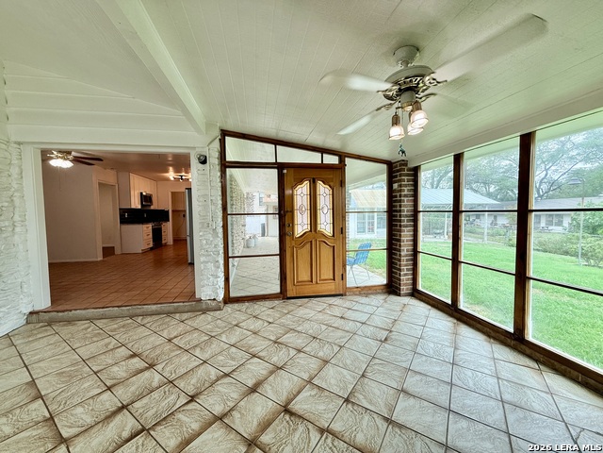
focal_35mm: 14
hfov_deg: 102.1
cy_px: 226
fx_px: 244
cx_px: 302
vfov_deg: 85.7
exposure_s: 1/140
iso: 50
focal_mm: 2.22
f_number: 2.2
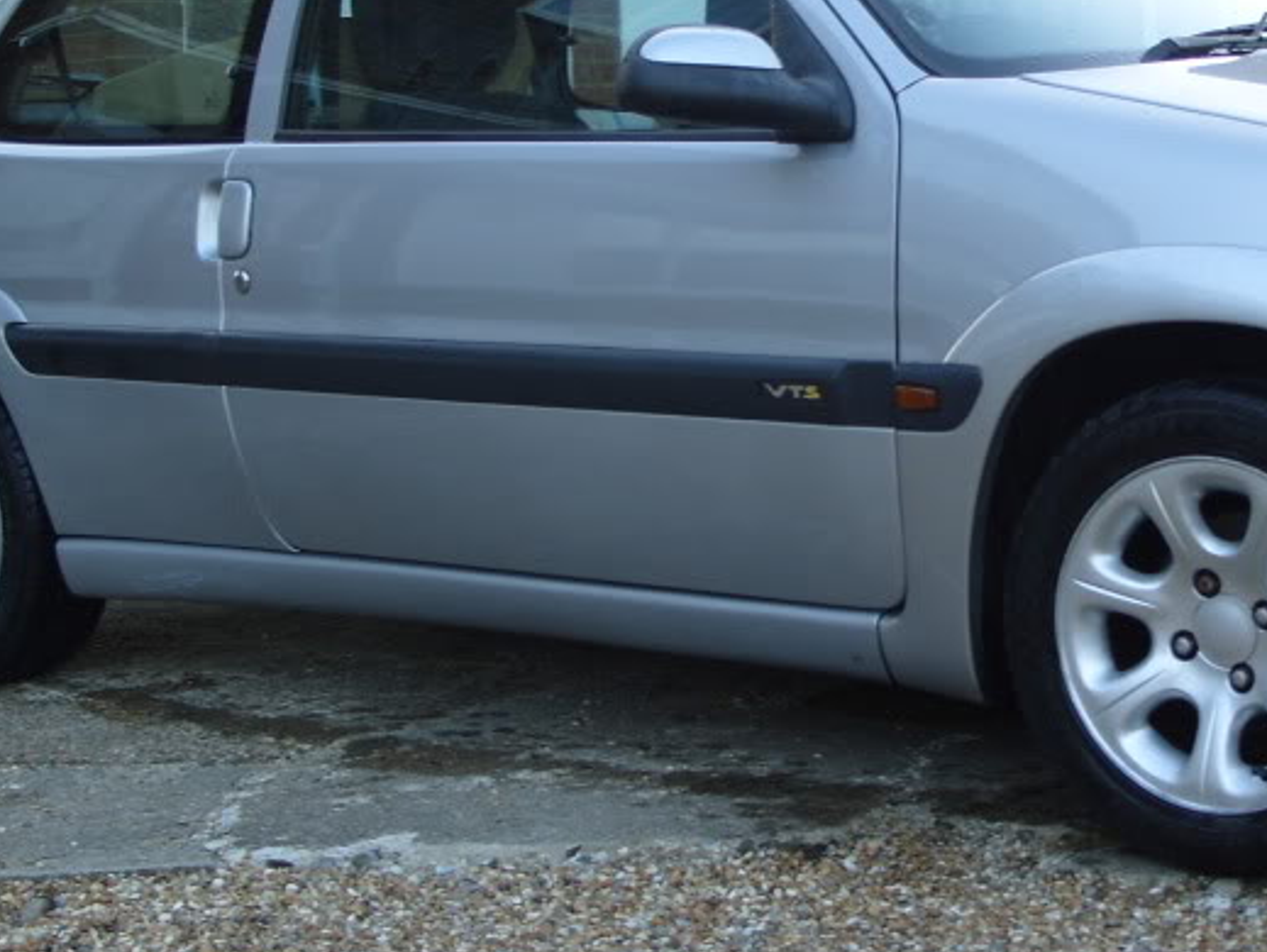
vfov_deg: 21.3
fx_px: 2527
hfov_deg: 27.7
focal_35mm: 69
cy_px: 398
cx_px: 964
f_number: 2.8
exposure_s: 1/45
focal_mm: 7.8
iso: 80
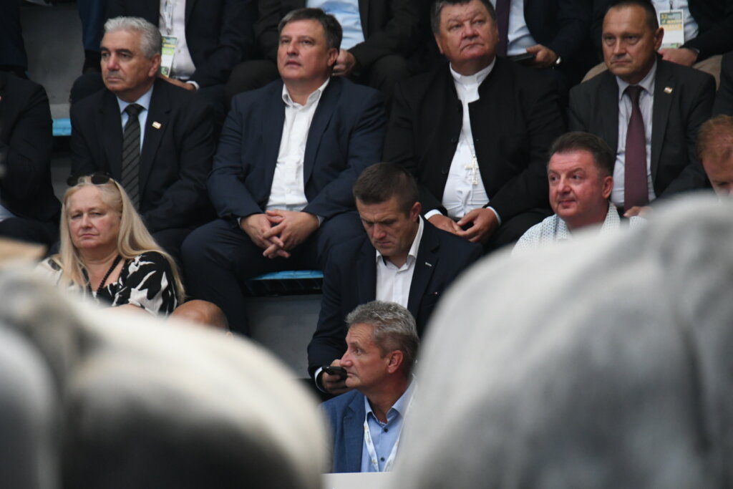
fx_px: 6720
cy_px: 244
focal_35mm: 330
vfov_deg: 4.2
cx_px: 366
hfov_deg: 6.2
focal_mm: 220
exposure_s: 1/640
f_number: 5.6
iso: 3200
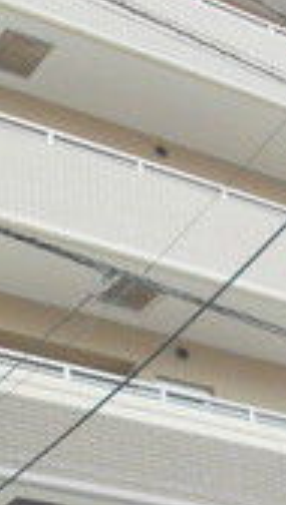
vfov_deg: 20.3
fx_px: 1356
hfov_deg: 12.0
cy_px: 529
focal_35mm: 101
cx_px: 96
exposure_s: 1/250
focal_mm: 4.6
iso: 180
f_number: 3.2
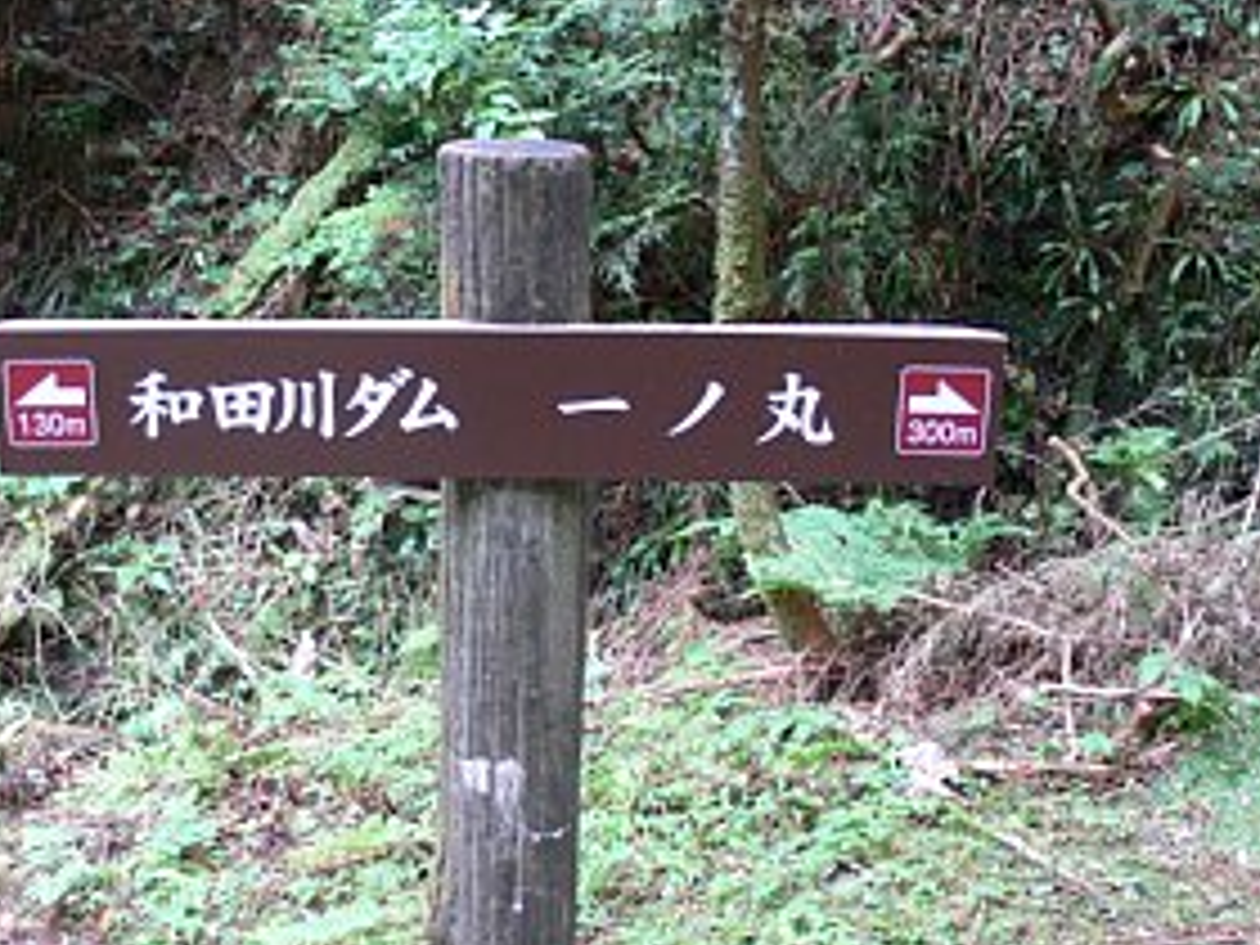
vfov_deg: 29.0
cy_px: 562
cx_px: 495
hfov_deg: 38.0
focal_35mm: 50
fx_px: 1820
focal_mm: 7.4
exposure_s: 1/25
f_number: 2.8
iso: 200
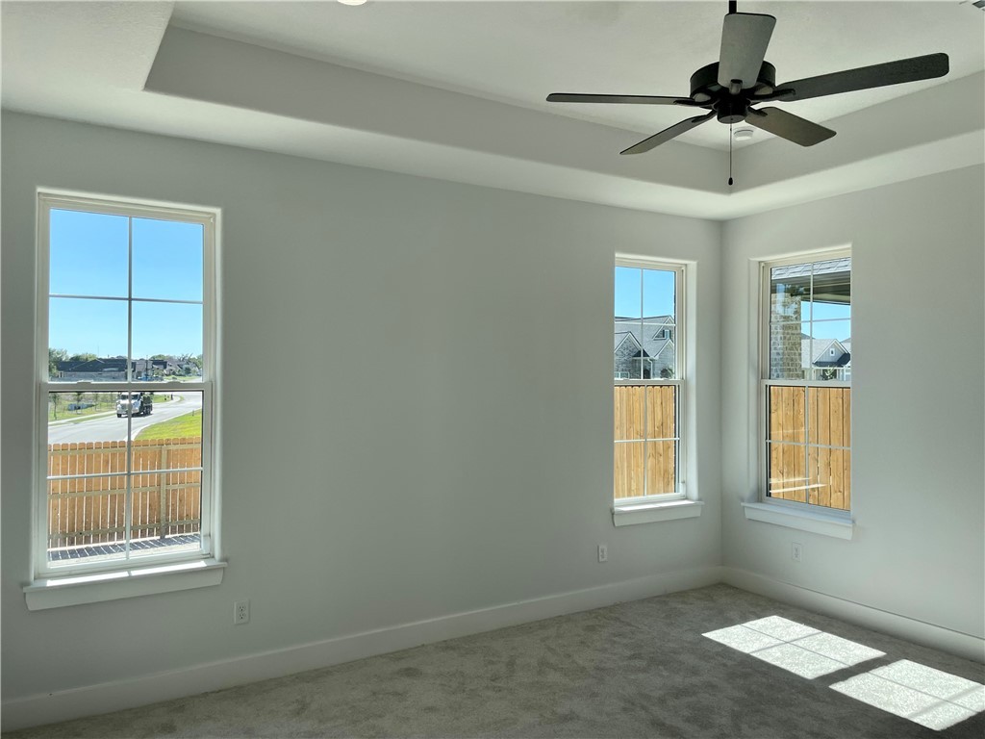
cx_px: 492
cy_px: 370
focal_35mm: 26
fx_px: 740
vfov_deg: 53.1
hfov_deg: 67.3
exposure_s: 1/807
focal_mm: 4.2
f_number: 1.6
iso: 32
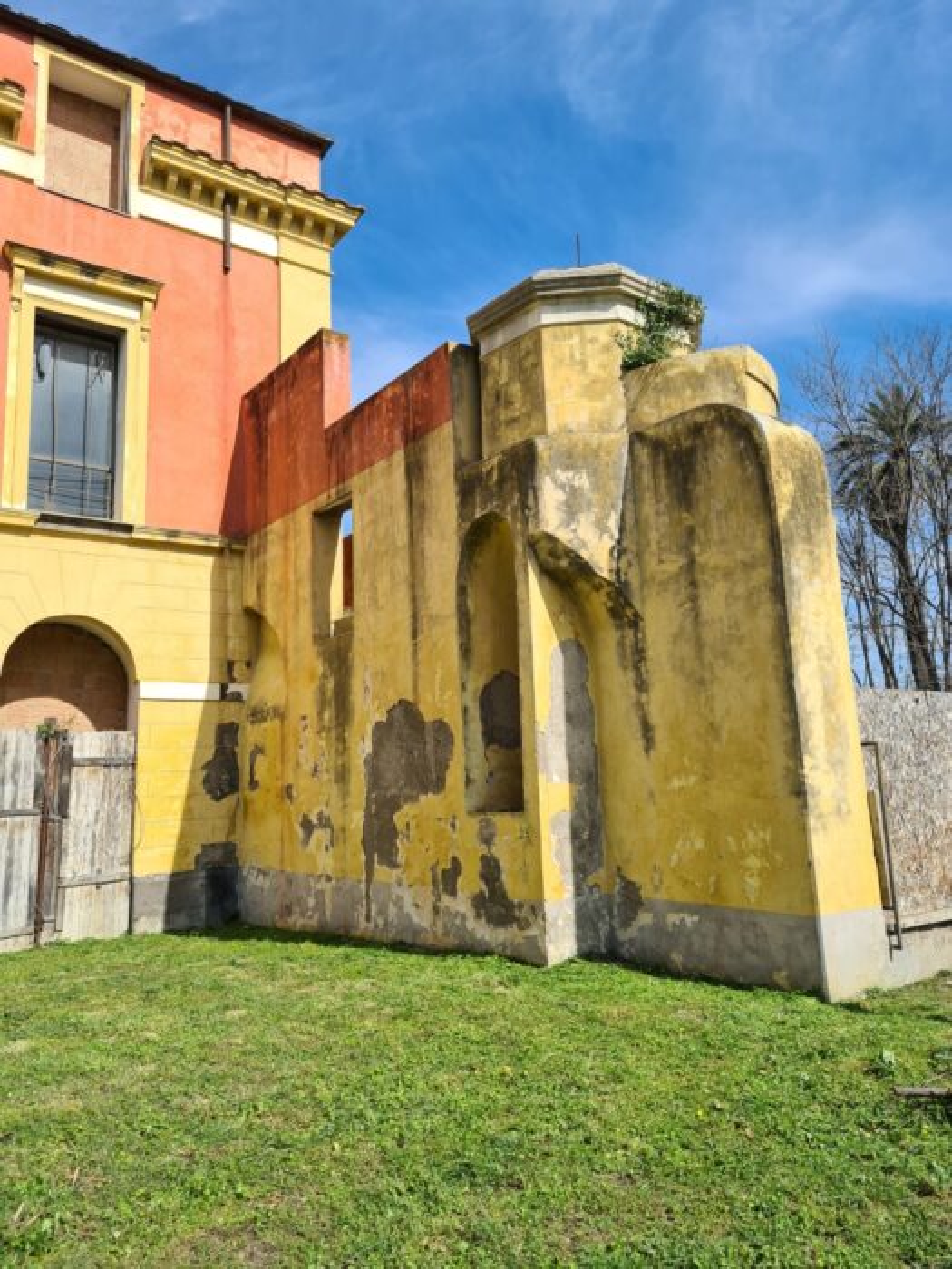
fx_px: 953
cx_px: 476
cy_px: 634
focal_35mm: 26
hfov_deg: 53.1
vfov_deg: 67.3
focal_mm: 5.4
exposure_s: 1/2312
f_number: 1.8
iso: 50
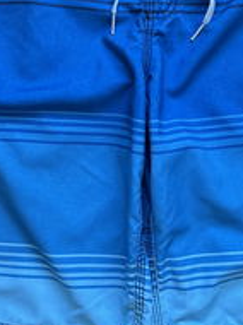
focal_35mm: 73
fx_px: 685
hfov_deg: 20.1
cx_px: 159
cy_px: 95
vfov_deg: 26.5
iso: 200
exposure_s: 1/60
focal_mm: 5.96
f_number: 1.6
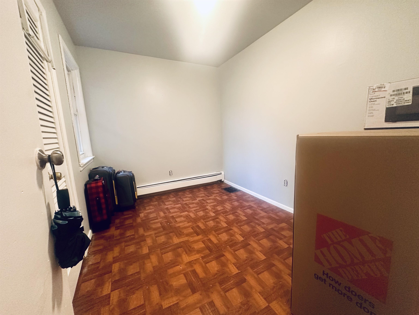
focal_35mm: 14
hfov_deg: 102.1
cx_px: 210
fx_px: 169
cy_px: 158
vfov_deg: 85.7
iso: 320
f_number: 2.2
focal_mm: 2.22
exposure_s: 1/60
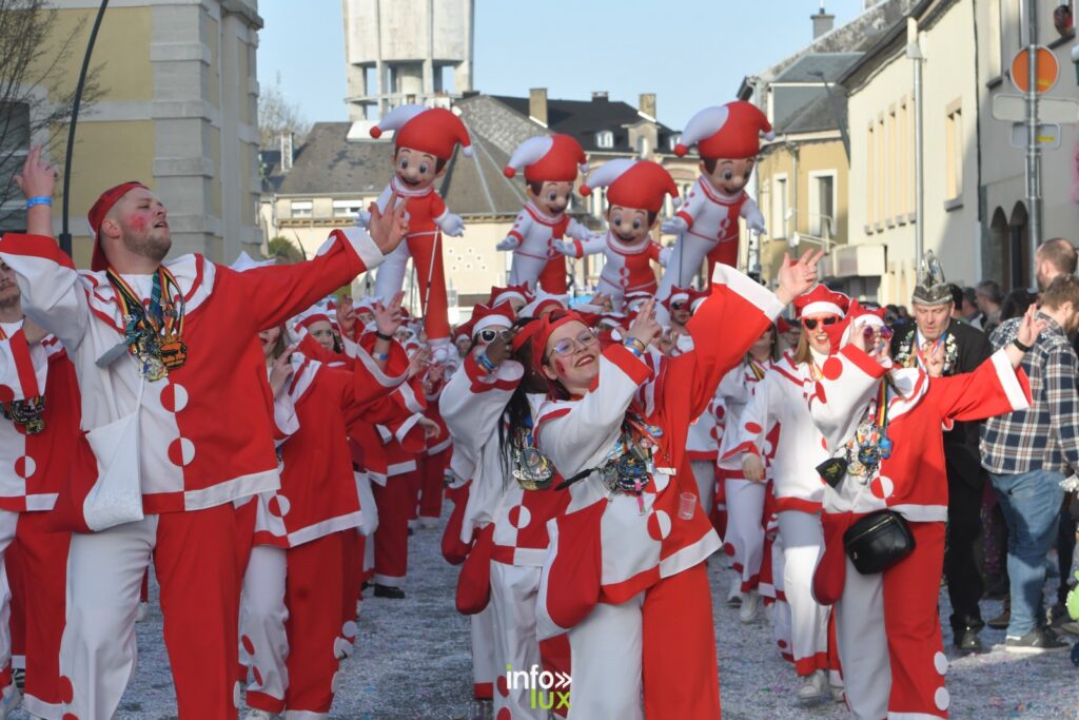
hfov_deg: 19.5
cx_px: 540
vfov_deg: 13.0
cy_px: 360
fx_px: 3147
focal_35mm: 105
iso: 500
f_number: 9
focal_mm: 70
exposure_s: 1/500
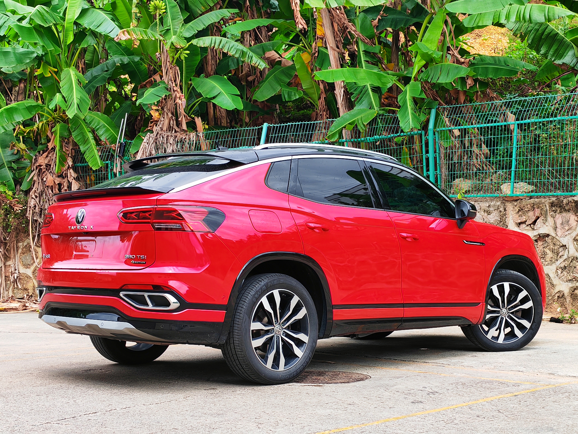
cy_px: 217
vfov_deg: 26.6
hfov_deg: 34.9
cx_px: 289
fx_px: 918
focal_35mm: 55
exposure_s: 1/630
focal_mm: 5.52
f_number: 1.9
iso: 100
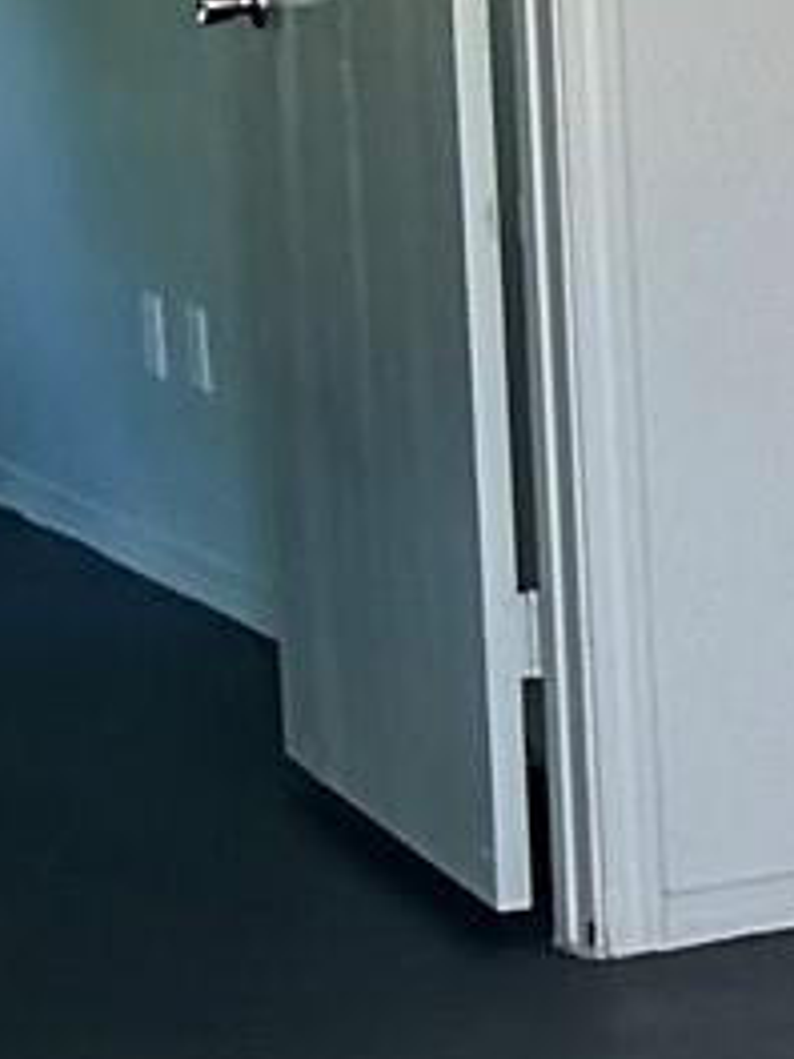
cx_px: 2743
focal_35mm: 189
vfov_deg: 10.4
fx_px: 5780
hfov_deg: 6.8
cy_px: 156
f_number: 1.5
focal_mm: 5.7
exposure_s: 1/71
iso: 125
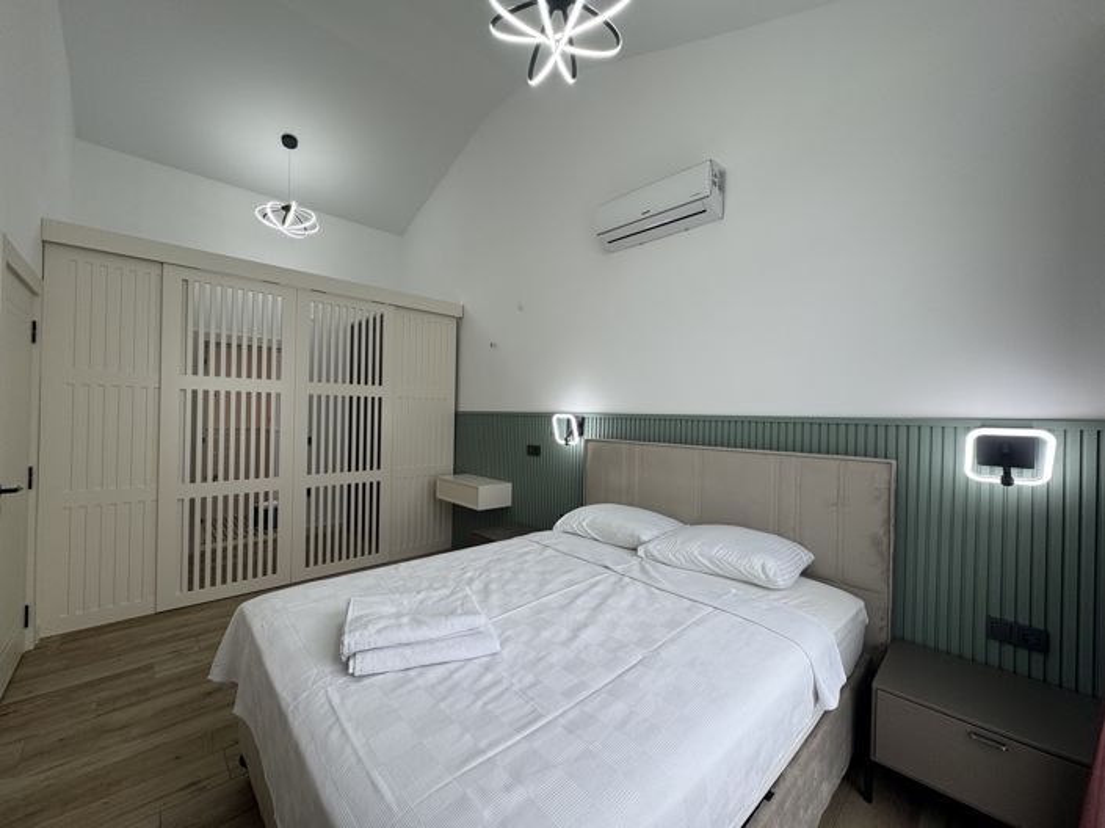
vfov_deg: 85.6
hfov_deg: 102.1
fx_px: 447
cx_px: 552
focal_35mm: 14
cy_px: 414
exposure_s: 1/99
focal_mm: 2.22
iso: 40
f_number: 2.2
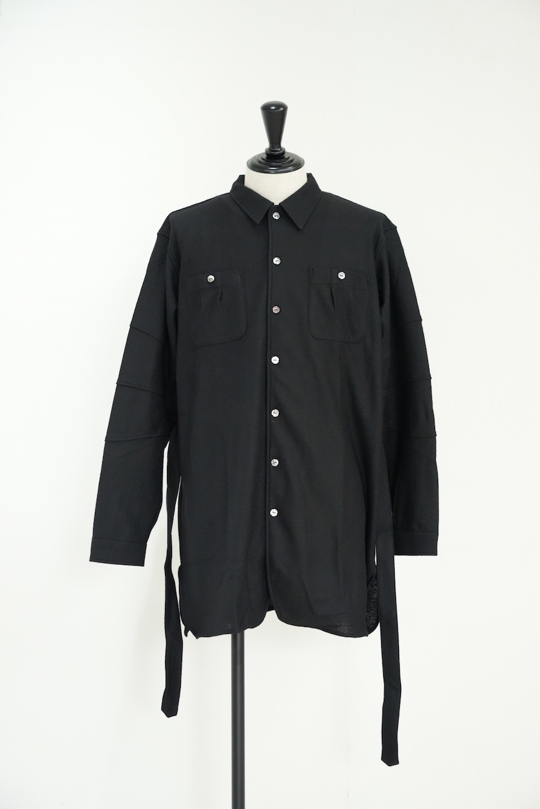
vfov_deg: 35.0
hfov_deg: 23.8
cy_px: 404
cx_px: 270
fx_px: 1282
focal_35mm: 57
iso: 8000
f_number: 4
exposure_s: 1/500
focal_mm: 57
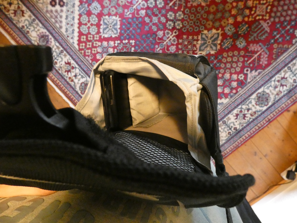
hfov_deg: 81.7
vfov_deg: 66.0
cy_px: 112
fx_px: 172
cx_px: 148
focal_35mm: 20
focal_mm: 3.6
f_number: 2.8
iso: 1600
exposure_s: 1/50
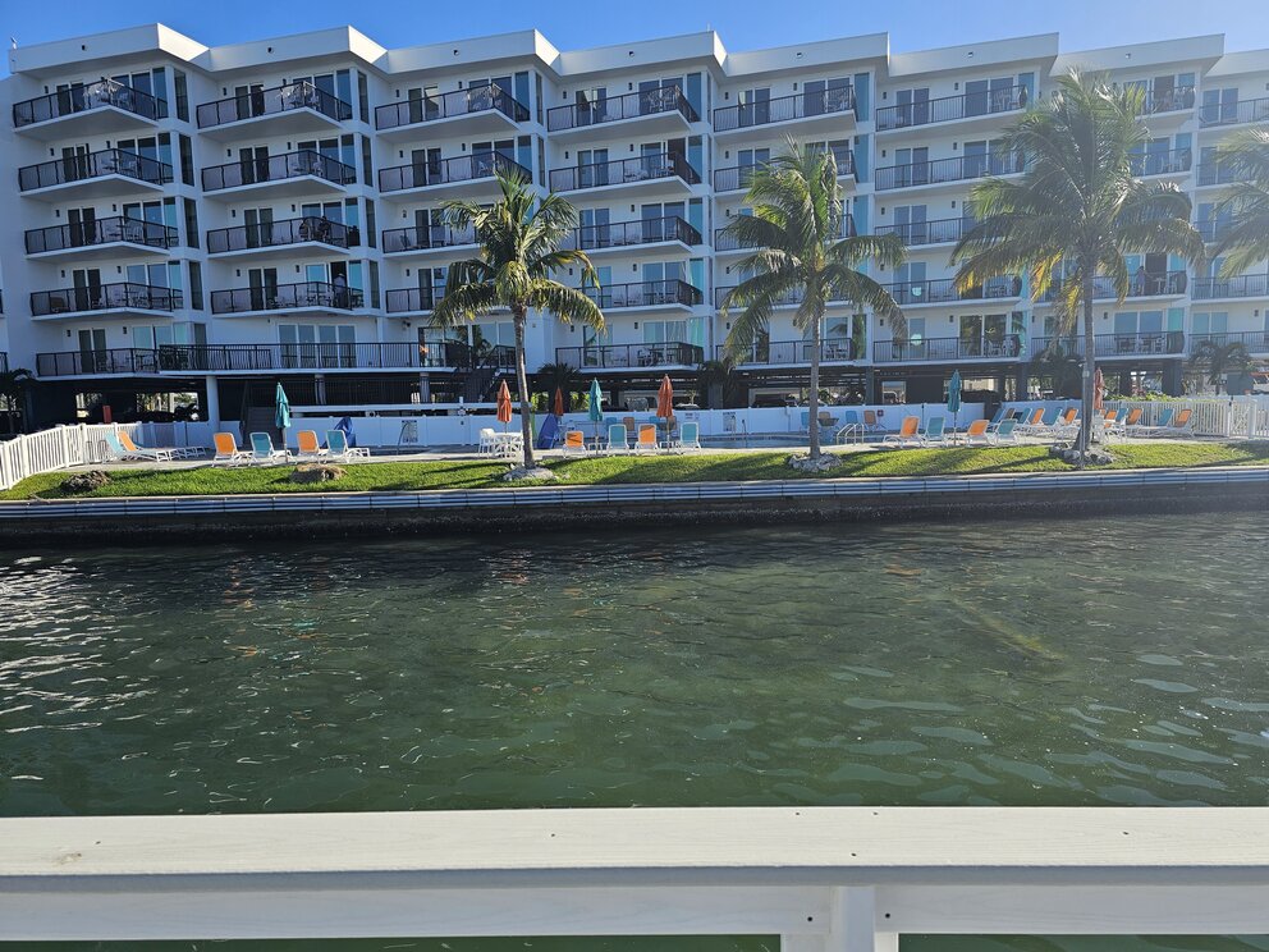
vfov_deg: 58.9
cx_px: 634
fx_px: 843
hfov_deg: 73.9
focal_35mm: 23
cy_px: 476
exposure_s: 1/554
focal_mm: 6.3
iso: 10
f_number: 1.7
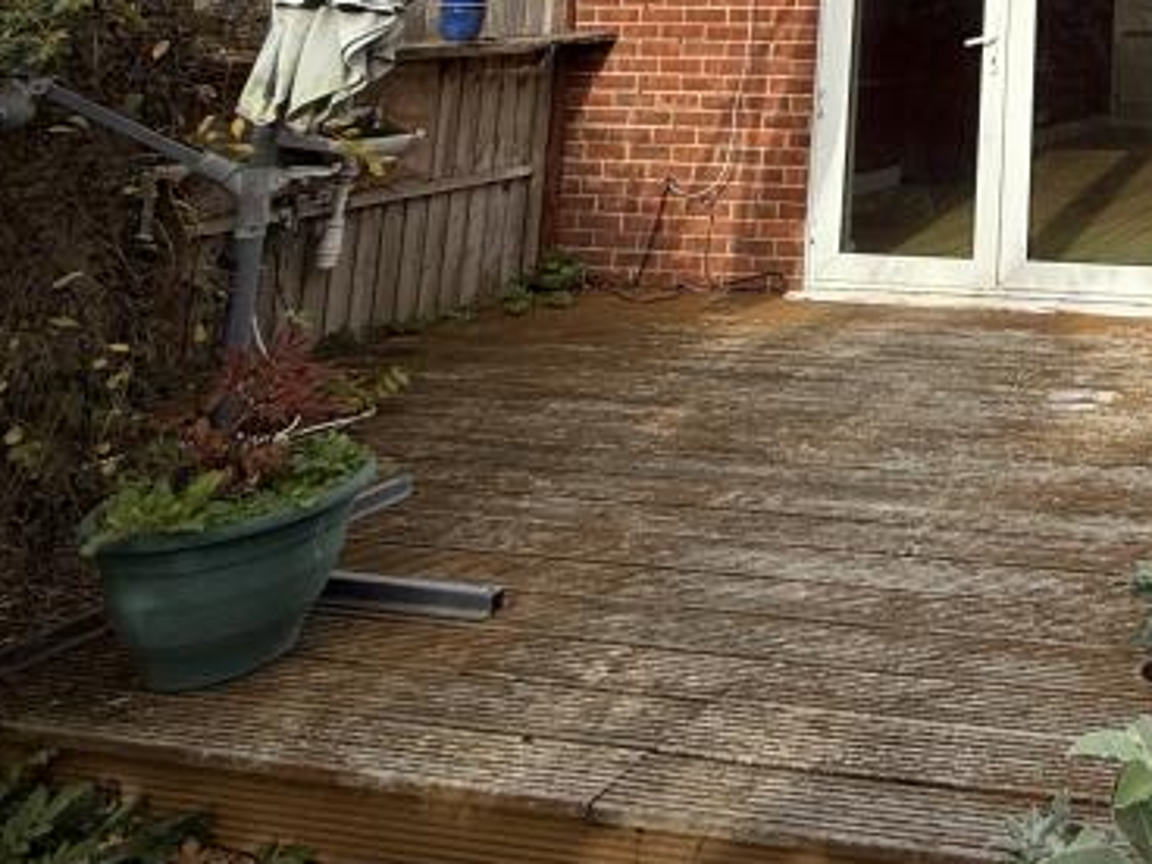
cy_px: -207
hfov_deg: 36.8
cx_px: 1381
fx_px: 1298
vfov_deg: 30.5
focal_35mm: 39
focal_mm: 2.22
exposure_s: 1/1613
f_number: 2.2
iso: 50
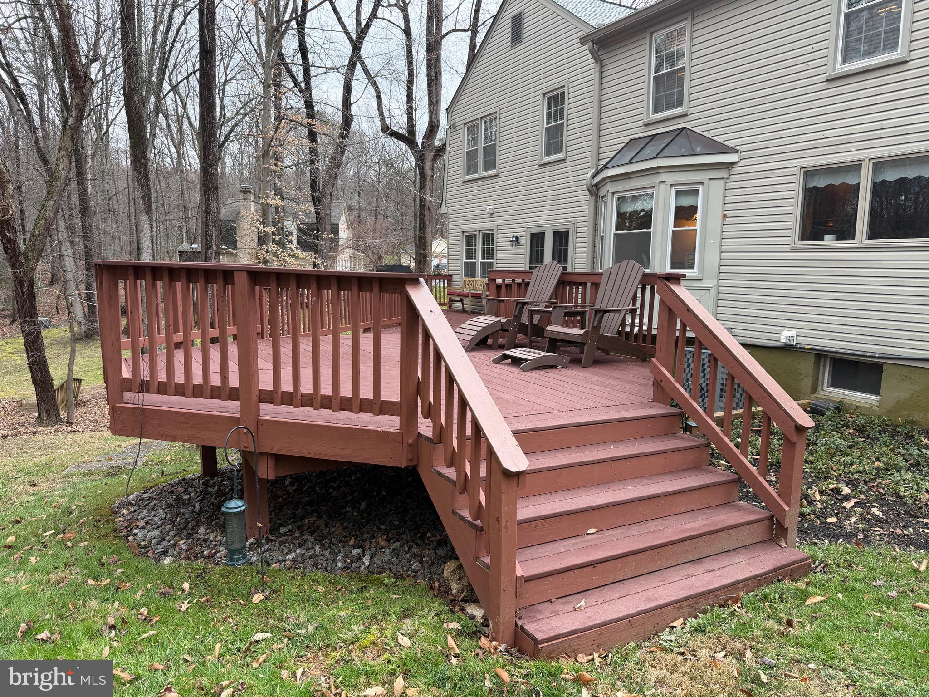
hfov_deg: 71.6
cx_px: 464
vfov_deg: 56.8
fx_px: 644
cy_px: 348
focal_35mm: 24
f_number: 1.78
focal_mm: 6.76
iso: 80
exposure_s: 1/177
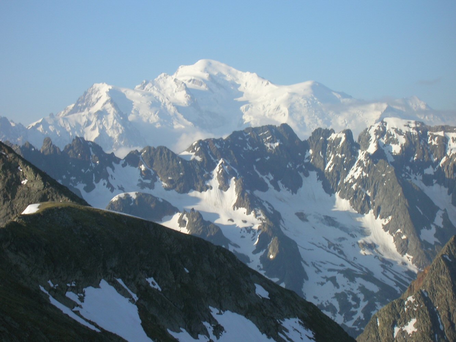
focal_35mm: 102
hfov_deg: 19.3
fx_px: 1344
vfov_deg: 14.5
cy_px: 171
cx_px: 228
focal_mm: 17.1
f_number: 8.2
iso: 50
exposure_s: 1/110
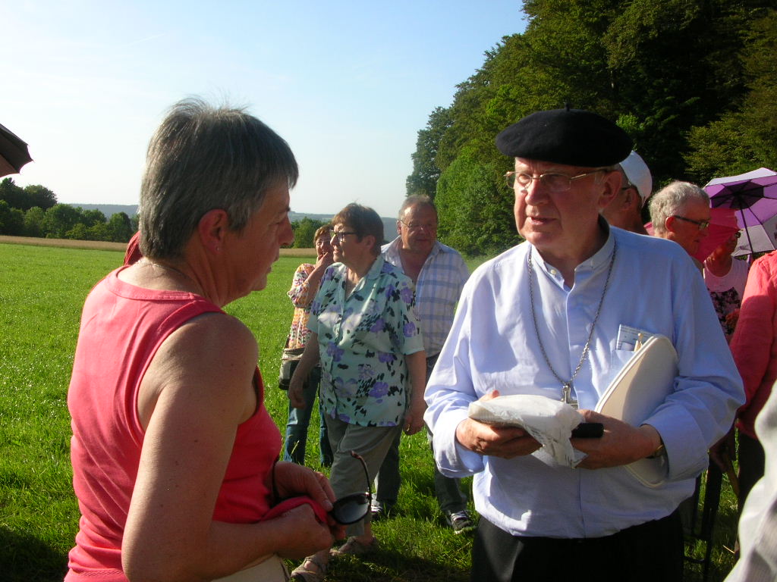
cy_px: 291
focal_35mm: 35
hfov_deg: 52.6
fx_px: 786
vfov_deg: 40.7
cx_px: 388
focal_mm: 5.8
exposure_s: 1/212
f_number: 5.6
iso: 50
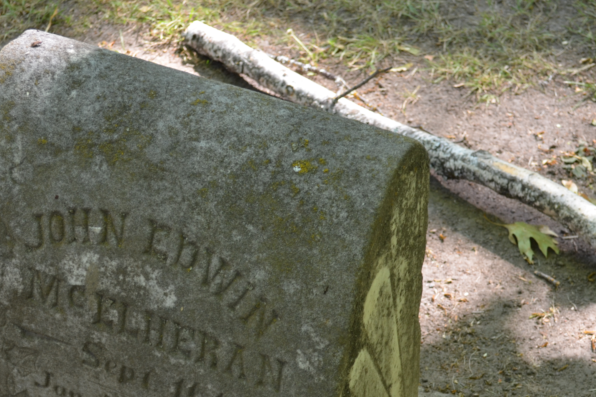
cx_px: 257
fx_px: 1556
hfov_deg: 21.7
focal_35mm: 94
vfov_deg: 14.5
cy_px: 320
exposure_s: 1/80
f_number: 5
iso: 400
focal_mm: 38
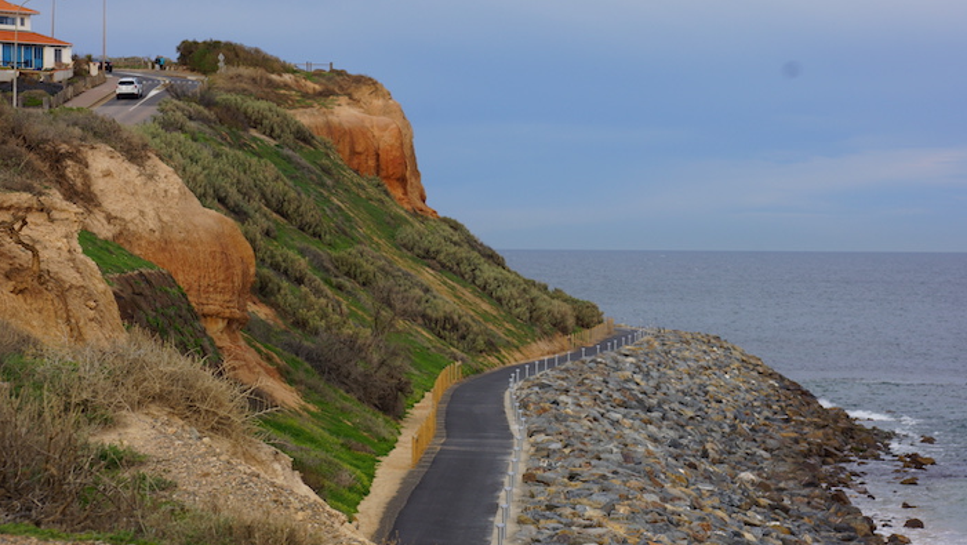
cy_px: 302
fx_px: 3258
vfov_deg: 9.6
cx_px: 488
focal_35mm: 127
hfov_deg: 16.9
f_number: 8
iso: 100
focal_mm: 80
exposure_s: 1/160
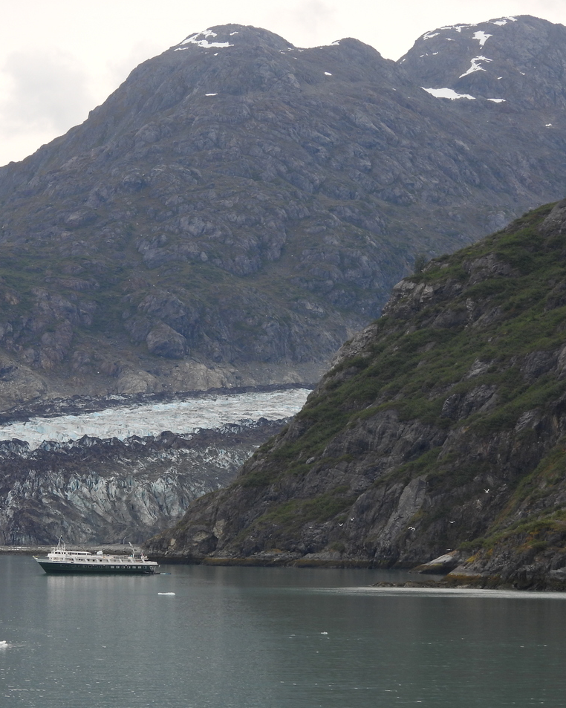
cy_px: 353
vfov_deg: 10.9
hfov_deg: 8.7
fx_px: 3707
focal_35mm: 177
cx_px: 129
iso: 100
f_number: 4
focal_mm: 24.1
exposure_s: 1/400
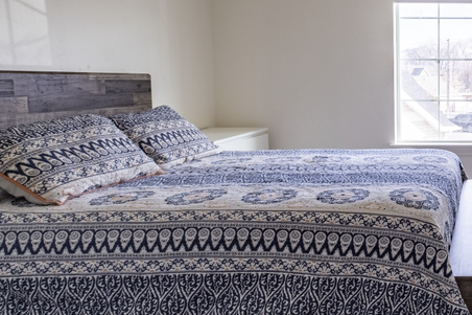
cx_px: 494
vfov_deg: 38.6
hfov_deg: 45.1
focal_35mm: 34
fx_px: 446
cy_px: 115
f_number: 7.1
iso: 500
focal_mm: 10
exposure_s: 1/80
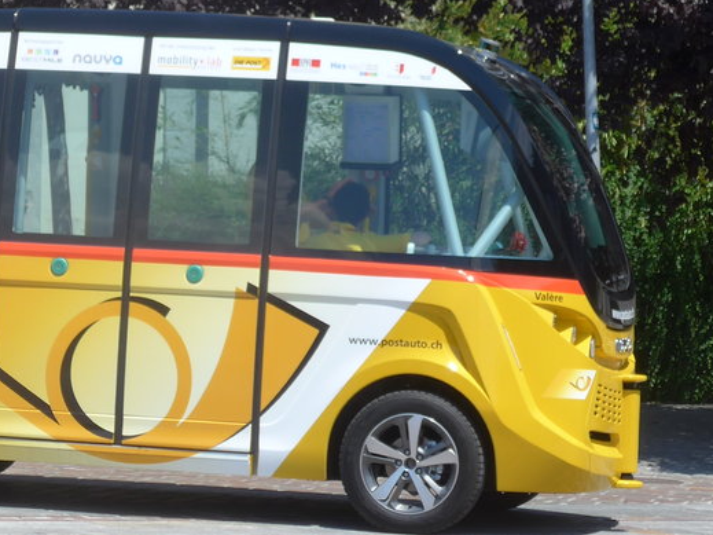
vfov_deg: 7.5
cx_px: 245
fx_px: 4098
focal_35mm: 199
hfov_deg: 9.9
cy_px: 107
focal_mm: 17
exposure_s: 1/500
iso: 80
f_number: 4.5
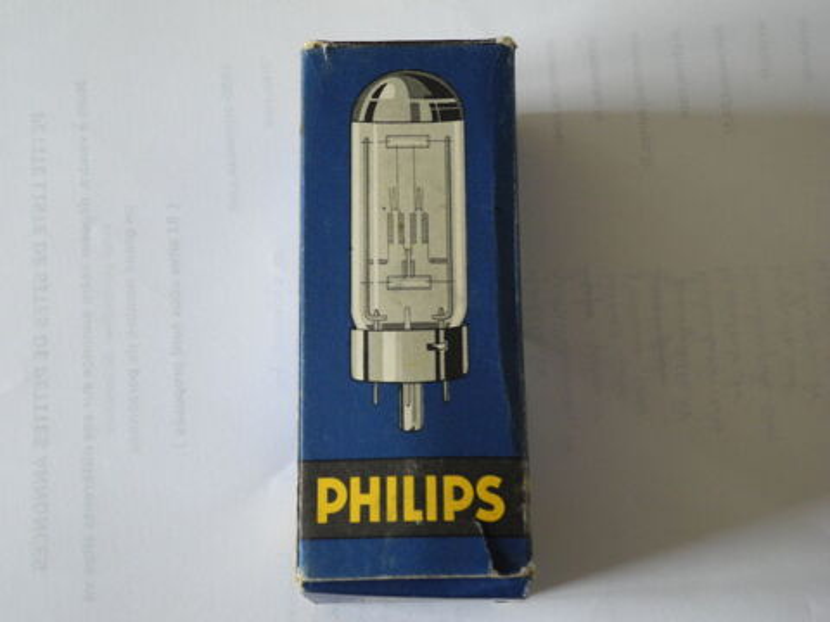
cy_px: 311
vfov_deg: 24.0
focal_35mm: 61
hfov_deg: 31.7
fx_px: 1463
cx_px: 415
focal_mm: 13
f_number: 3.5
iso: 400
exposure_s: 1/22
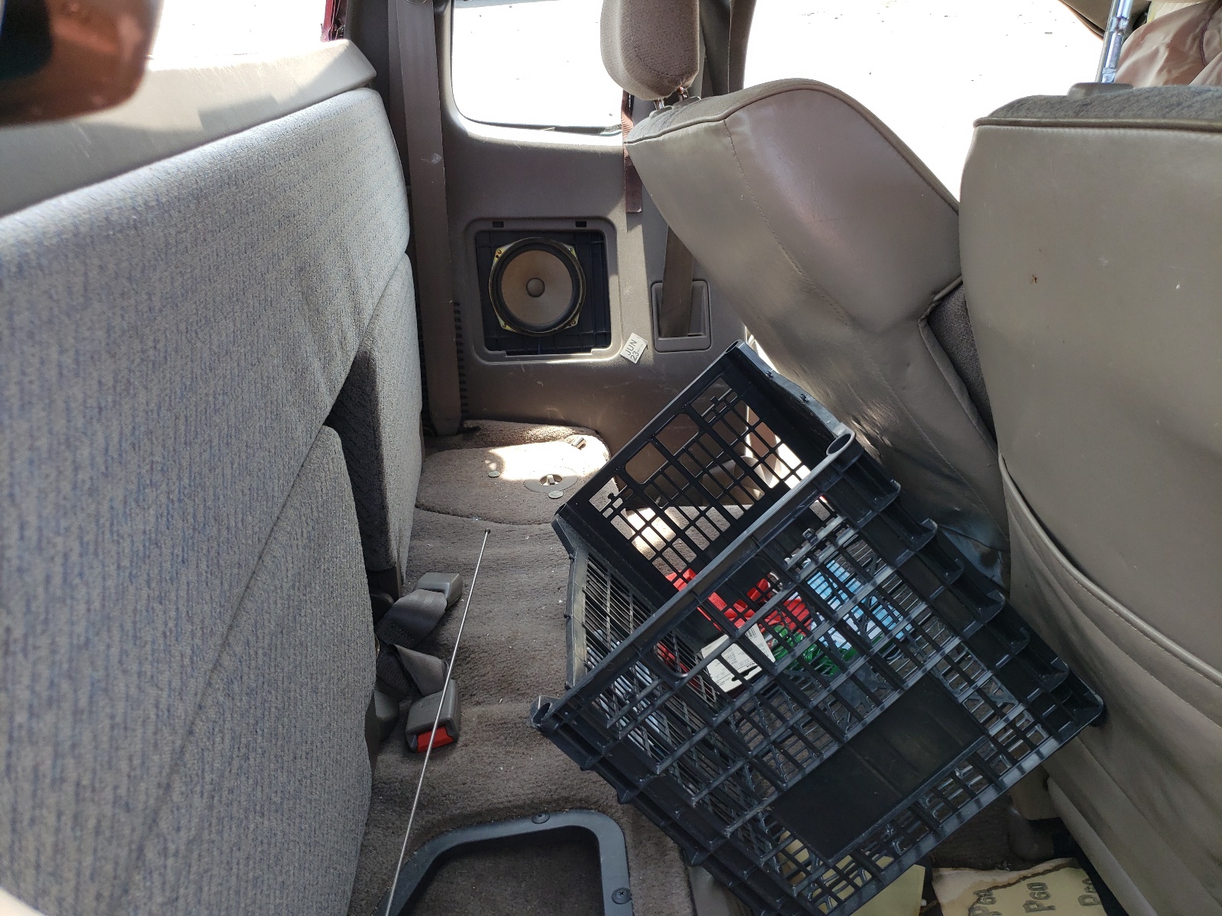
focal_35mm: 26
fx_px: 918
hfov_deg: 67.3
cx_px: 611
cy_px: 458
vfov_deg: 53.1
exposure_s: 1/312
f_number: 1.5
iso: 50
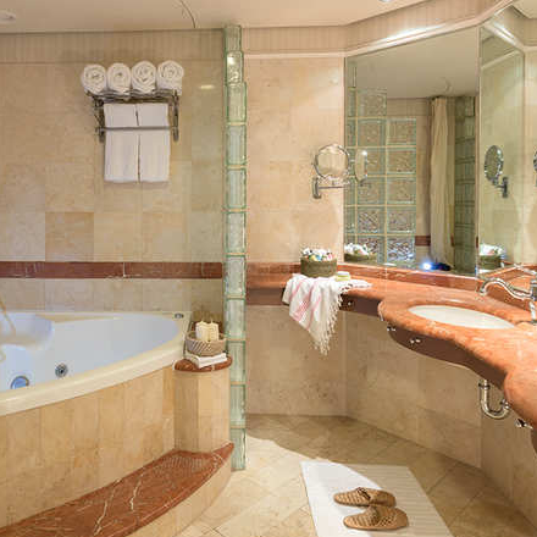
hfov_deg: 67.2
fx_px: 404
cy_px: 264
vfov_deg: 67.3
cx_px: 258
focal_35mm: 23
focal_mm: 17
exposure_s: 1/1.25
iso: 100
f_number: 8
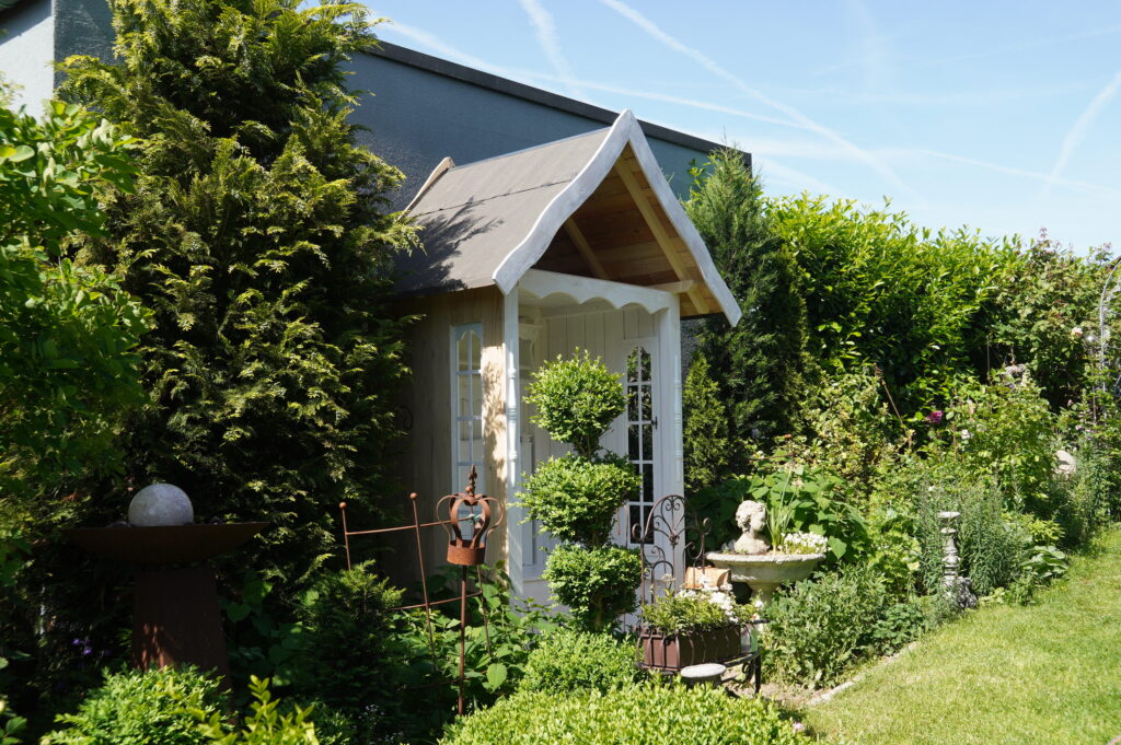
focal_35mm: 39
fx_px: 1213
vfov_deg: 34.2
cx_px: 560
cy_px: 372
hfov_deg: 49.6
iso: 200
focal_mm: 26
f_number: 7.1
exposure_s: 1/250
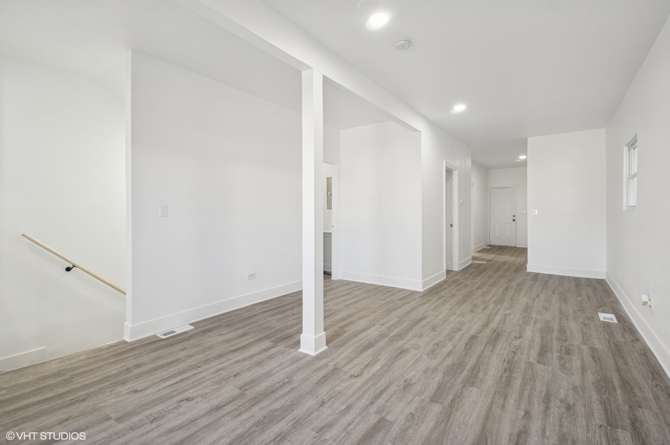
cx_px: 335
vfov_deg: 77.2
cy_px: 222
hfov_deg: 100.4
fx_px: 279
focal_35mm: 15
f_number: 11
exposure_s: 1/4
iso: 200
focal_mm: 10
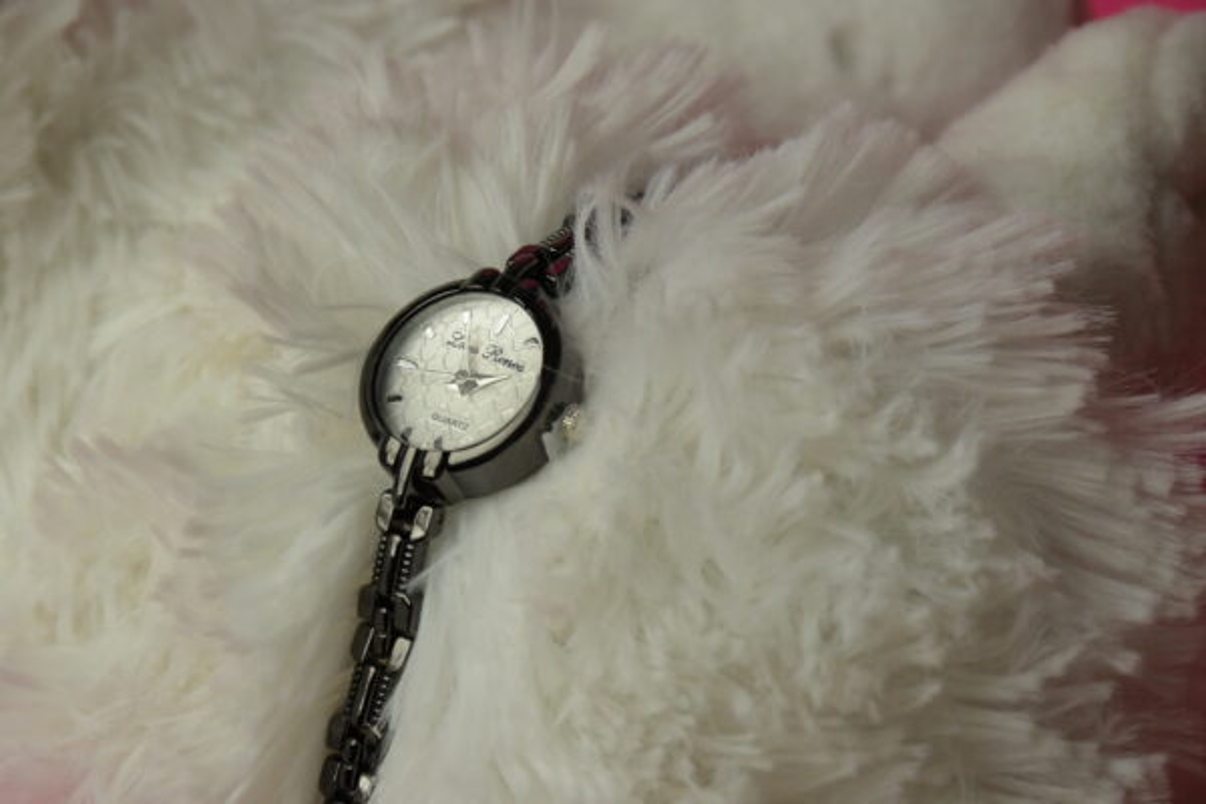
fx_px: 7034
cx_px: 603
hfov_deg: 9.8
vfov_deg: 6.5
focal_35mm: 210
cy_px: 402
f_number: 11
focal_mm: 140
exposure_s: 1/500
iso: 2500
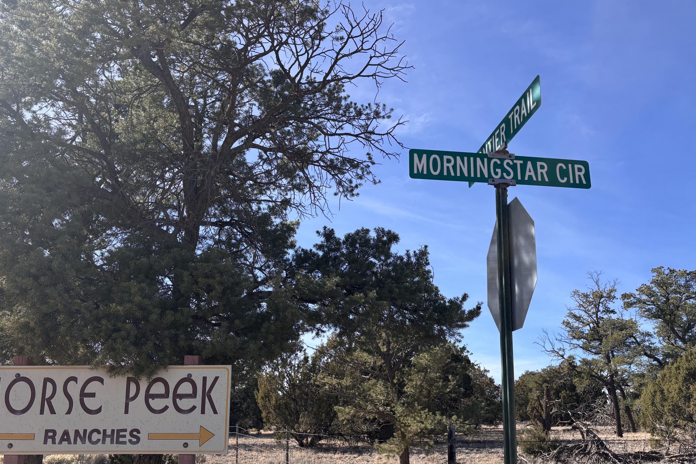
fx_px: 638
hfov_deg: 57.2
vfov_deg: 39.8
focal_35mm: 33
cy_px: 274
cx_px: 360
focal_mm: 5.96
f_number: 1.6
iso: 50
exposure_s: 1/2024
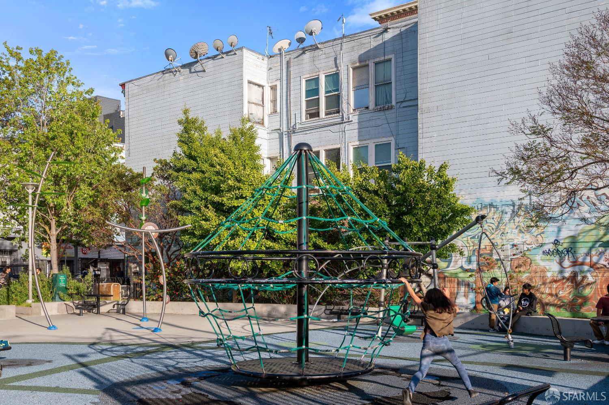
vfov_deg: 32.6
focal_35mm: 41
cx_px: 304
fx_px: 693
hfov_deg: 47.4
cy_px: 202
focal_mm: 41
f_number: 9
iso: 400
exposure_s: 1/500
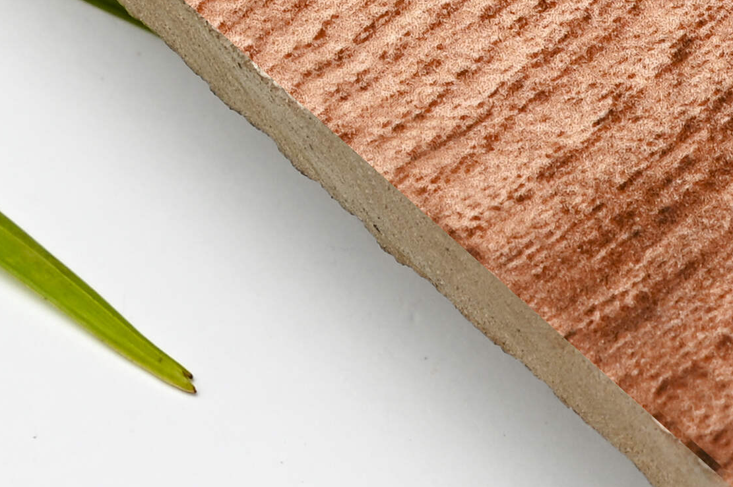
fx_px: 9135
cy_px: -491
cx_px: 883
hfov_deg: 4.6
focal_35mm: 449
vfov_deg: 3.0
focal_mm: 85
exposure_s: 1/200
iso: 100
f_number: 11
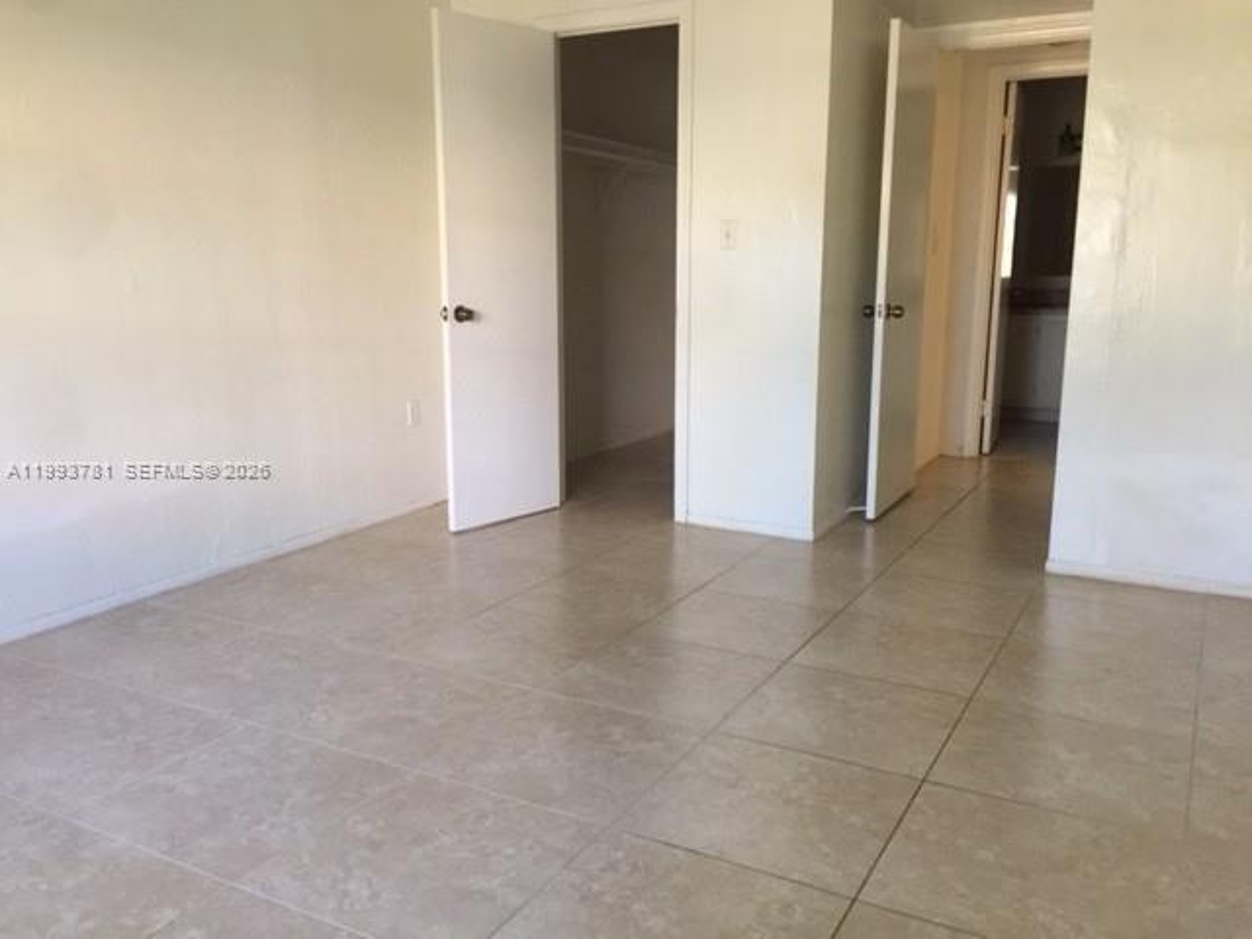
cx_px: 626
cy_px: 470
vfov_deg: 48.2
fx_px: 1049
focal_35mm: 29
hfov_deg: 61.7
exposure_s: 1/15
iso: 125
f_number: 2.2
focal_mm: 4.15
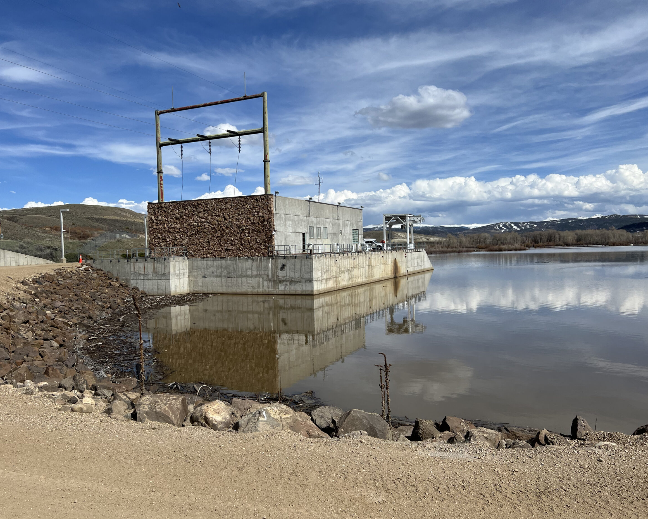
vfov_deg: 51.5
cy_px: 266
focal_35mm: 28
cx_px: 294
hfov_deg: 62.1
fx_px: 537
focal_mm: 5.7
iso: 50
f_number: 1.5
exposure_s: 1/7463
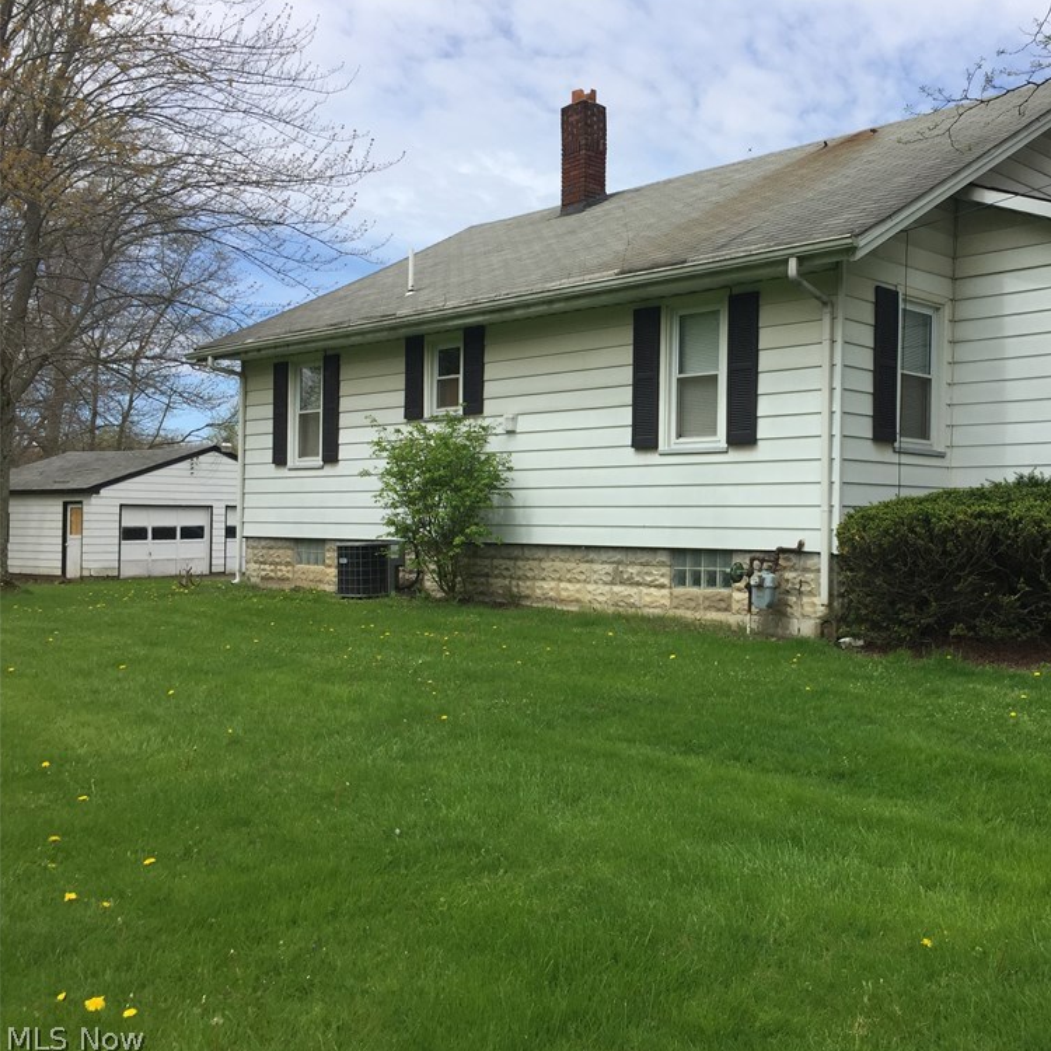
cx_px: 716
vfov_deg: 47.2
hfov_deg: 46.3
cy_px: 524
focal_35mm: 35
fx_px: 1202
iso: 32
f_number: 2.2
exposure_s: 1/1980
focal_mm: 4.15
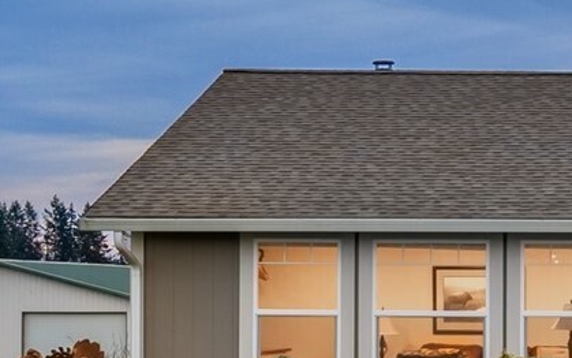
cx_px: 808
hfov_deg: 12.8
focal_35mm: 157
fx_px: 2448
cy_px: 327
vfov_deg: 8.3
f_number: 9
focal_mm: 38
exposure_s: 1/2
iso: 500
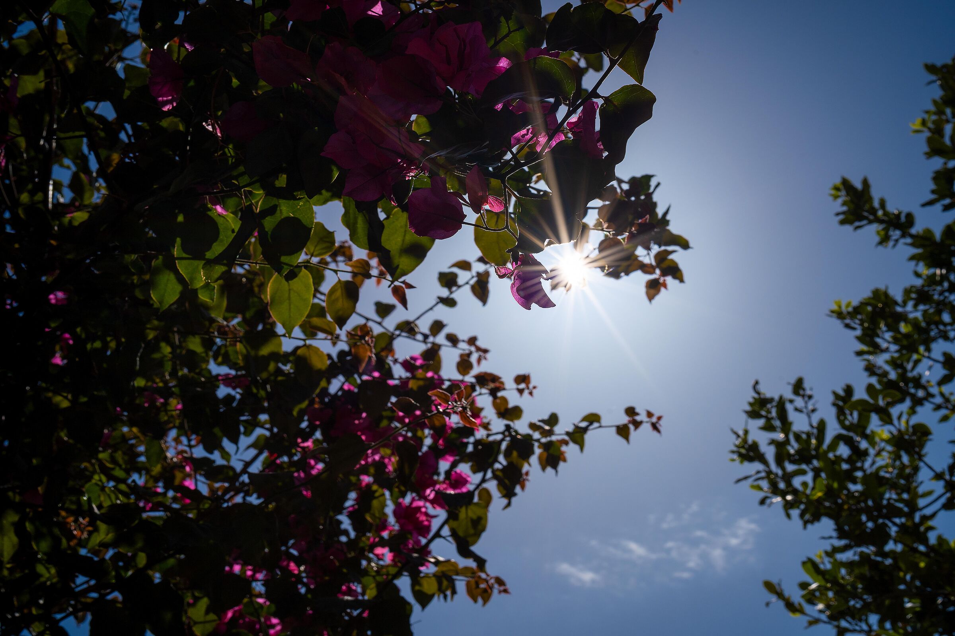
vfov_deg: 27.0
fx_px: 1326
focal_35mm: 50
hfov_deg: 39.6
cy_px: 318
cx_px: 478
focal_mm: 50
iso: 100
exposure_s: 1/1000
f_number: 16
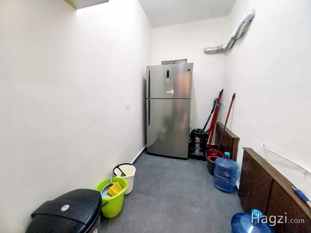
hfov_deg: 106.2
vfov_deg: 89.9
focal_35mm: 13
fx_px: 117
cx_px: 156
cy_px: 116
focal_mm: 1.3
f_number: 2.2
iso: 200
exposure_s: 1/30
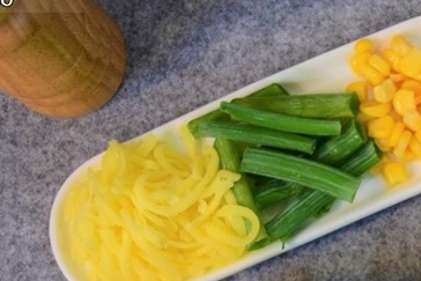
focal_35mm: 140
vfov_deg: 9.7
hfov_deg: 14.3
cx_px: 487
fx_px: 1638
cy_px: 335
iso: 1600
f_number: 5.6
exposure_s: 1/125
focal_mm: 34
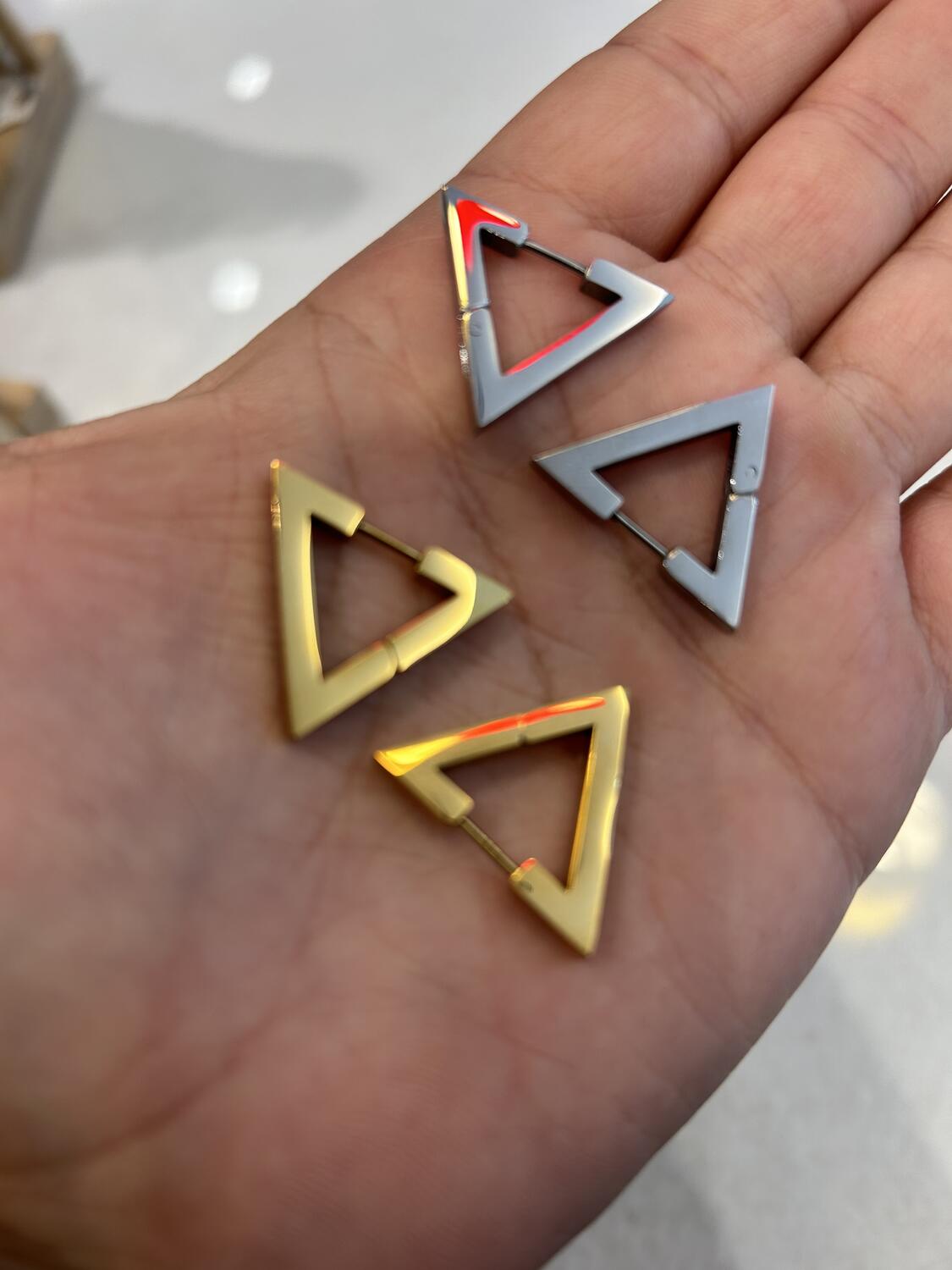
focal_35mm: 26
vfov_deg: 67.3
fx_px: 953
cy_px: 635
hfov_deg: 53.1
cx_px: 476
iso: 32
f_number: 1.5
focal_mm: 5.7
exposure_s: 1/106
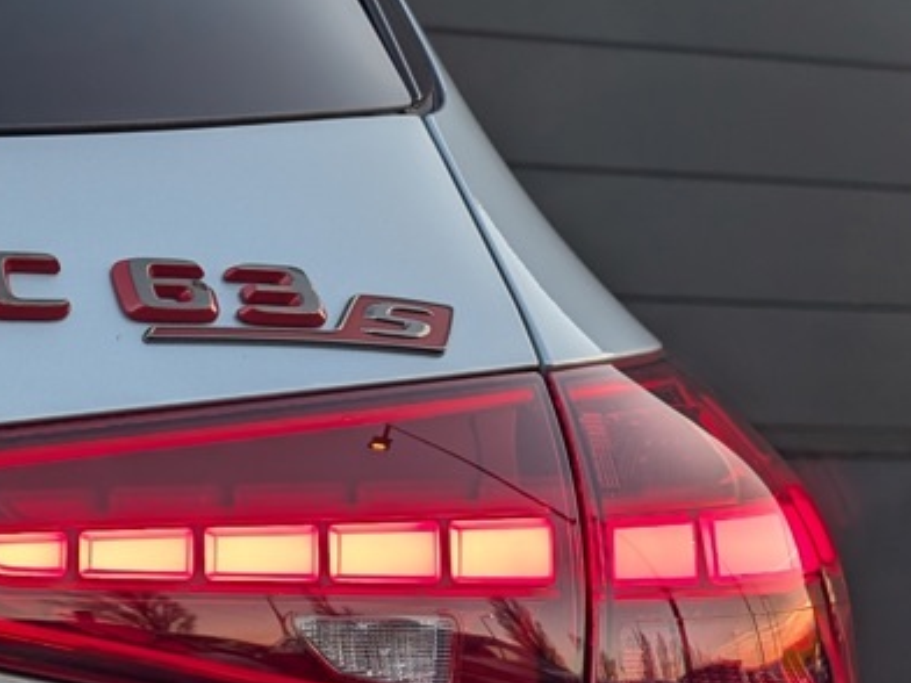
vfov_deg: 14.8
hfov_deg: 19.5
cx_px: 267
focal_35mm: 100
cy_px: 339
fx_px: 2632
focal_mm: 6.9
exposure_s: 1/206
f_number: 1.68
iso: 26
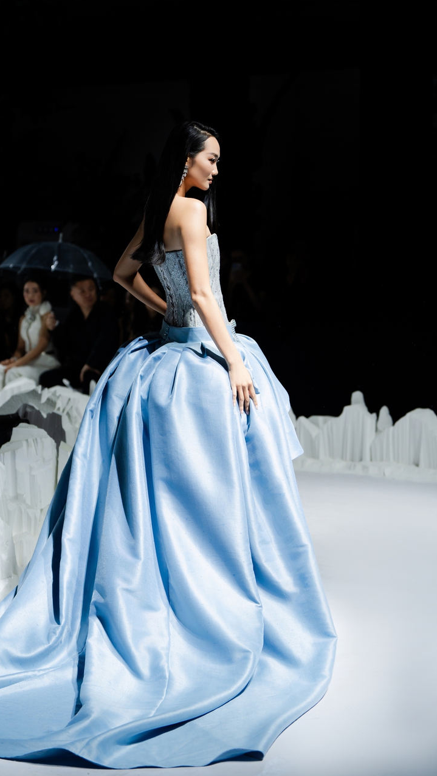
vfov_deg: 28.6
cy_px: 388
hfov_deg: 16.3
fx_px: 1524
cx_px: 192
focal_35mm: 74
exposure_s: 1/800
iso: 800
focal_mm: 70
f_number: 3.5
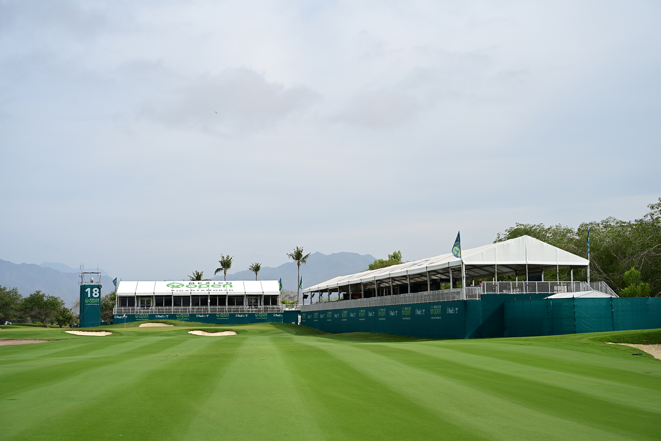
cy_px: 220
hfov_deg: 42.7
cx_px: 330
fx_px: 845
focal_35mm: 46
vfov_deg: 29.2
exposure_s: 1/640
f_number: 4
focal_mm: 46
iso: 64
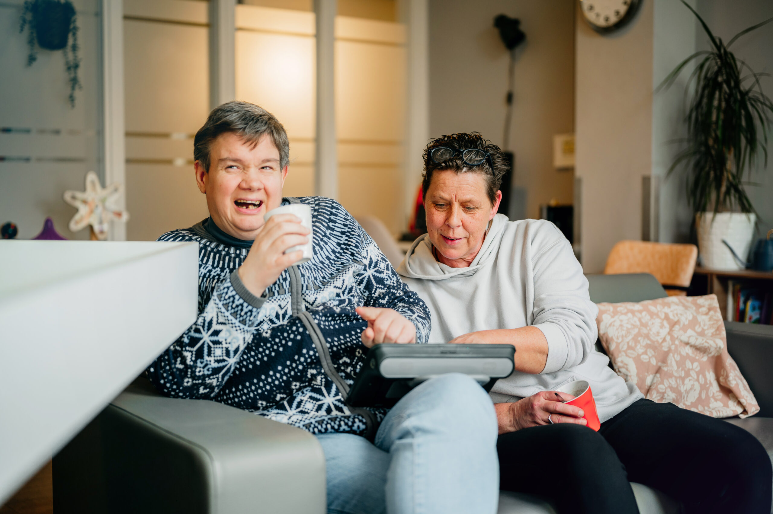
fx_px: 1073
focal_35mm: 50
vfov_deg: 27.0
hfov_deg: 39.6
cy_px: 257
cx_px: 386
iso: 250
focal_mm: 50
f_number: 1.8
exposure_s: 1/200
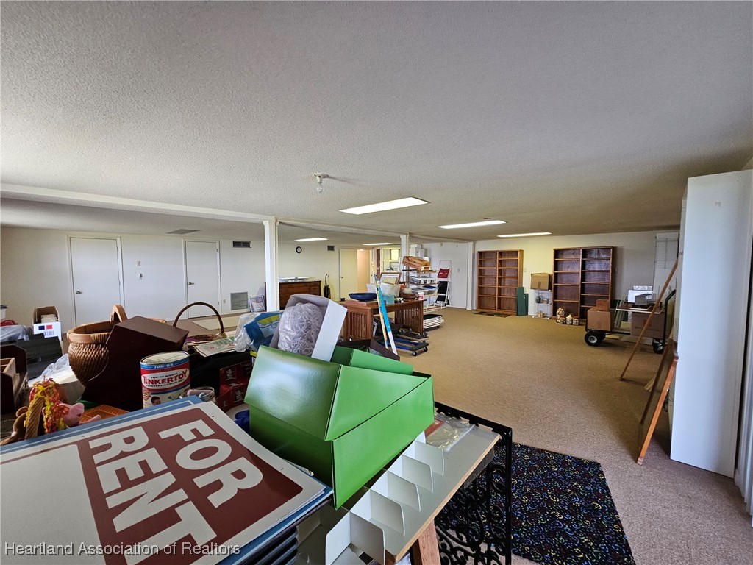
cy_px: 282
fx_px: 283
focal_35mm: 13
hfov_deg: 106.2
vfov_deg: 89.9
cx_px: 376
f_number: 2.2
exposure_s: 1/60
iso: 250
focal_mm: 2.2
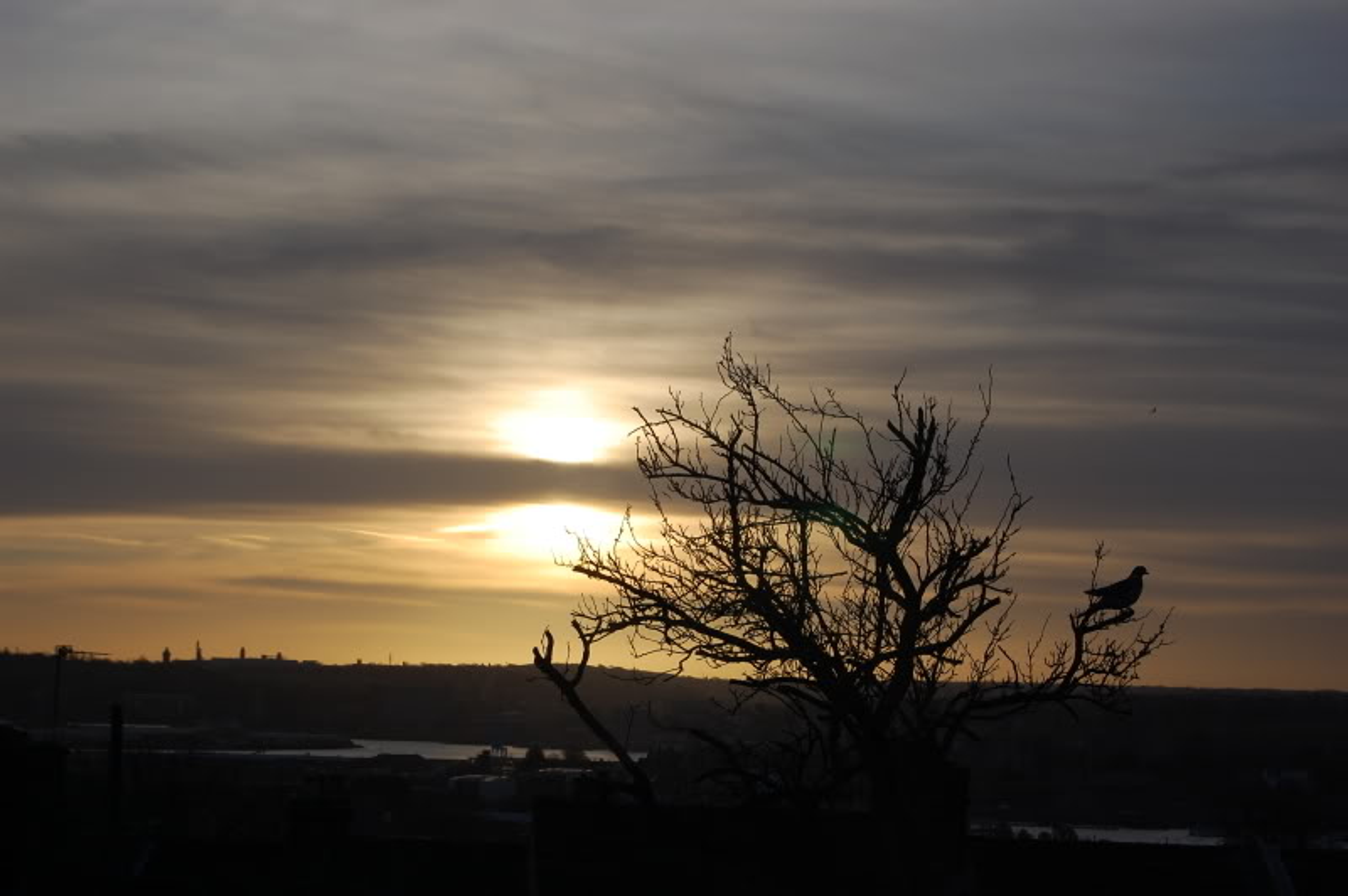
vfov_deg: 16.5
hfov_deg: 24.6
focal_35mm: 82
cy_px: 448
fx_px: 3087
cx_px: 674
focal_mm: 55
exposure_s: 1/500
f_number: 11
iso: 200
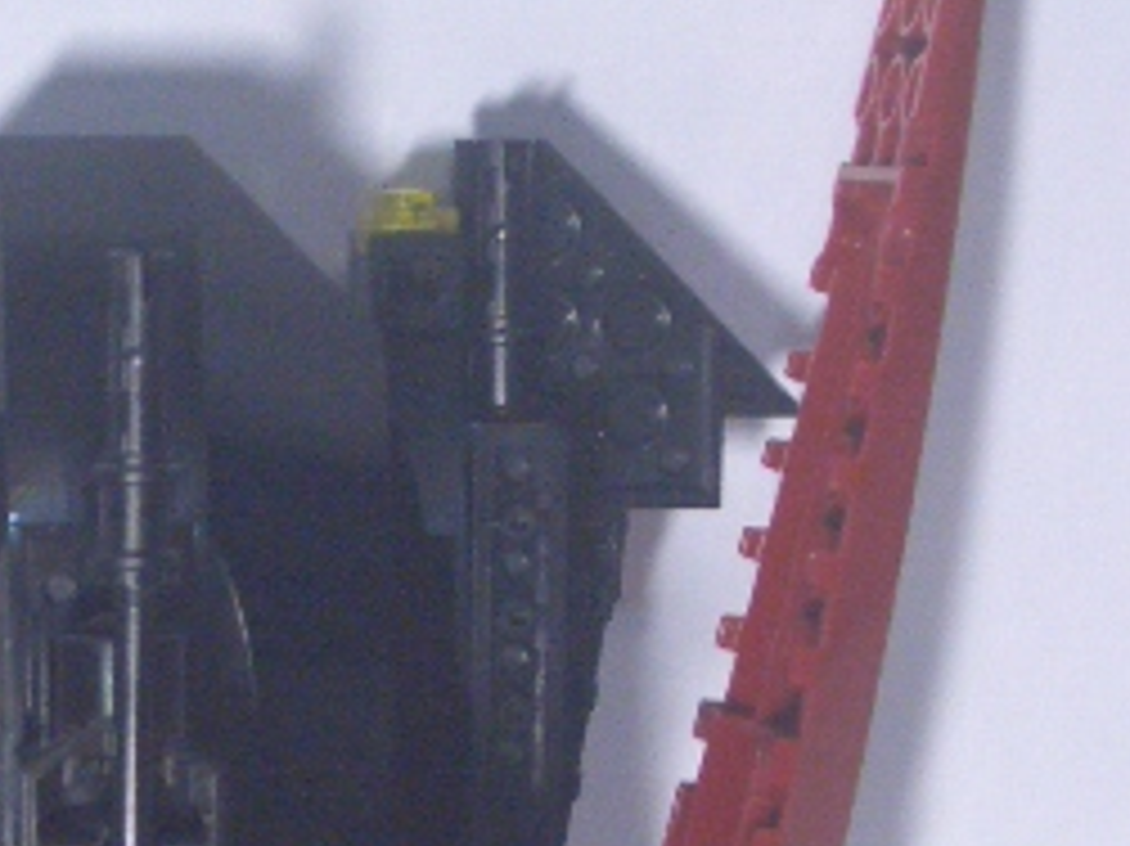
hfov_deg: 12.4
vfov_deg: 9.3
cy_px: 860
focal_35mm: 158
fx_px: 5155
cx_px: 68
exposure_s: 1/30
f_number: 3.5
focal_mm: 10.2
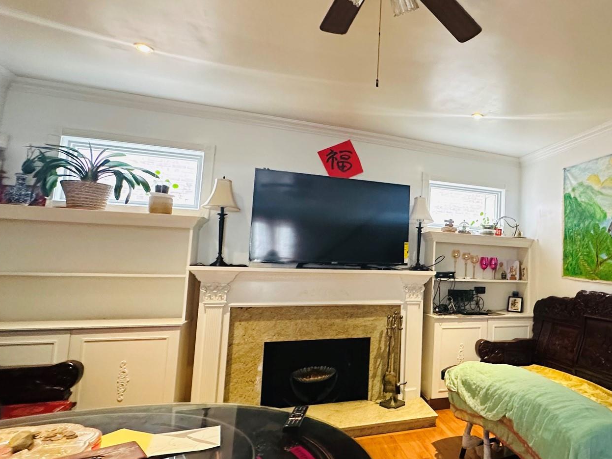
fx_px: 407
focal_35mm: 23
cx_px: 464
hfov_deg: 68.8
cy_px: 235
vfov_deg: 58.9
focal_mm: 2.22
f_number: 2.2
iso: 800
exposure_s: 1/60
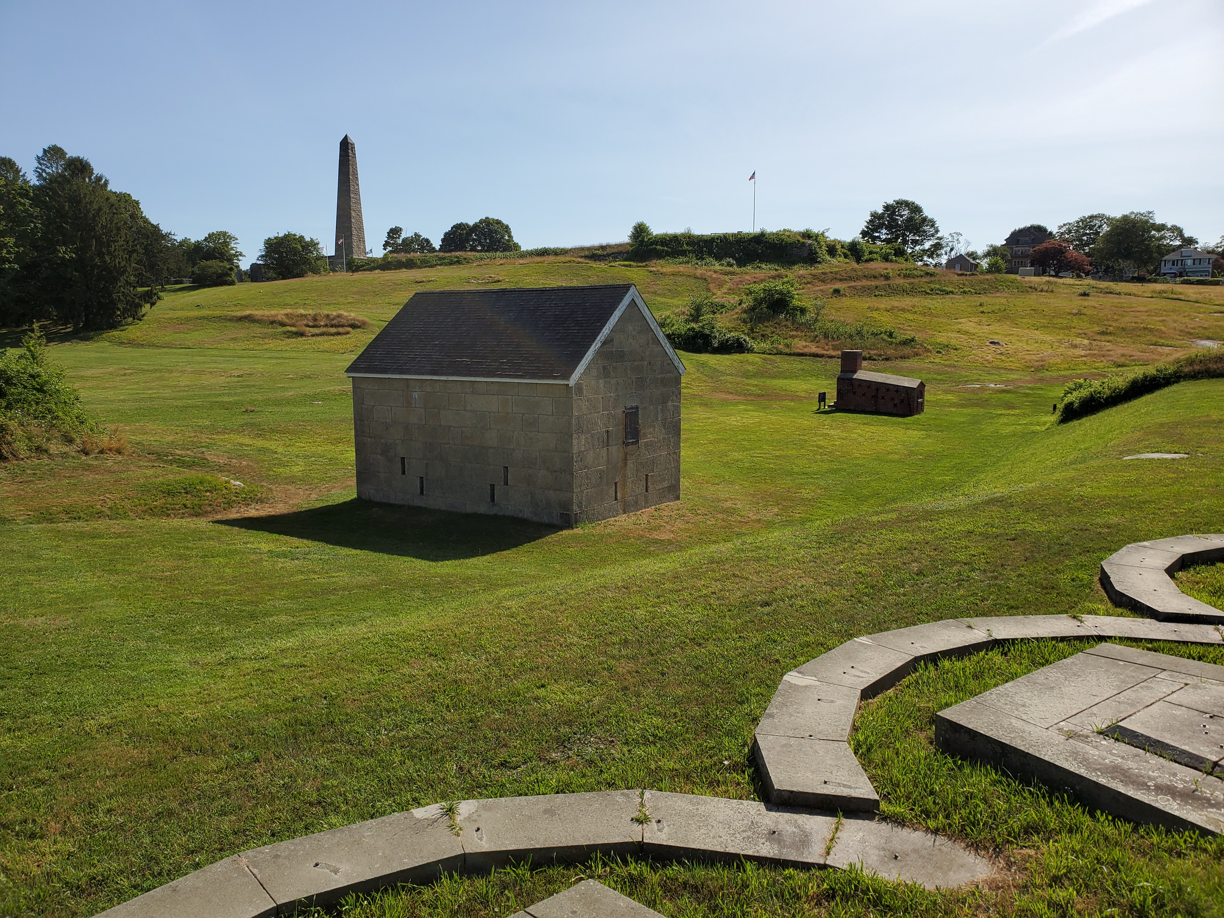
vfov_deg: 53.1
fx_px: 919
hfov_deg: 67.3
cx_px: 612
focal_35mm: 26
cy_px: 459
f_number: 2.4
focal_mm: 4.3
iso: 50
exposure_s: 1/1935
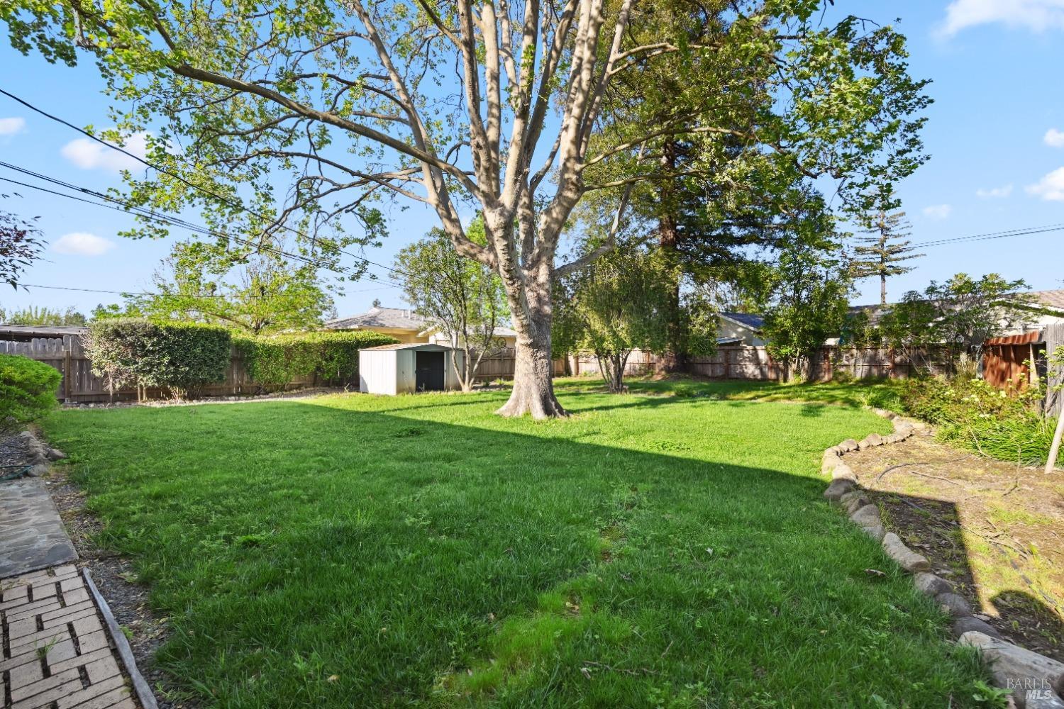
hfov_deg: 98.5
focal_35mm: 16
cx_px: 532
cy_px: 354
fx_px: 458
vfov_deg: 75.5
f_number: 9
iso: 800
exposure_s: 1/400
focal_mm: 15.5
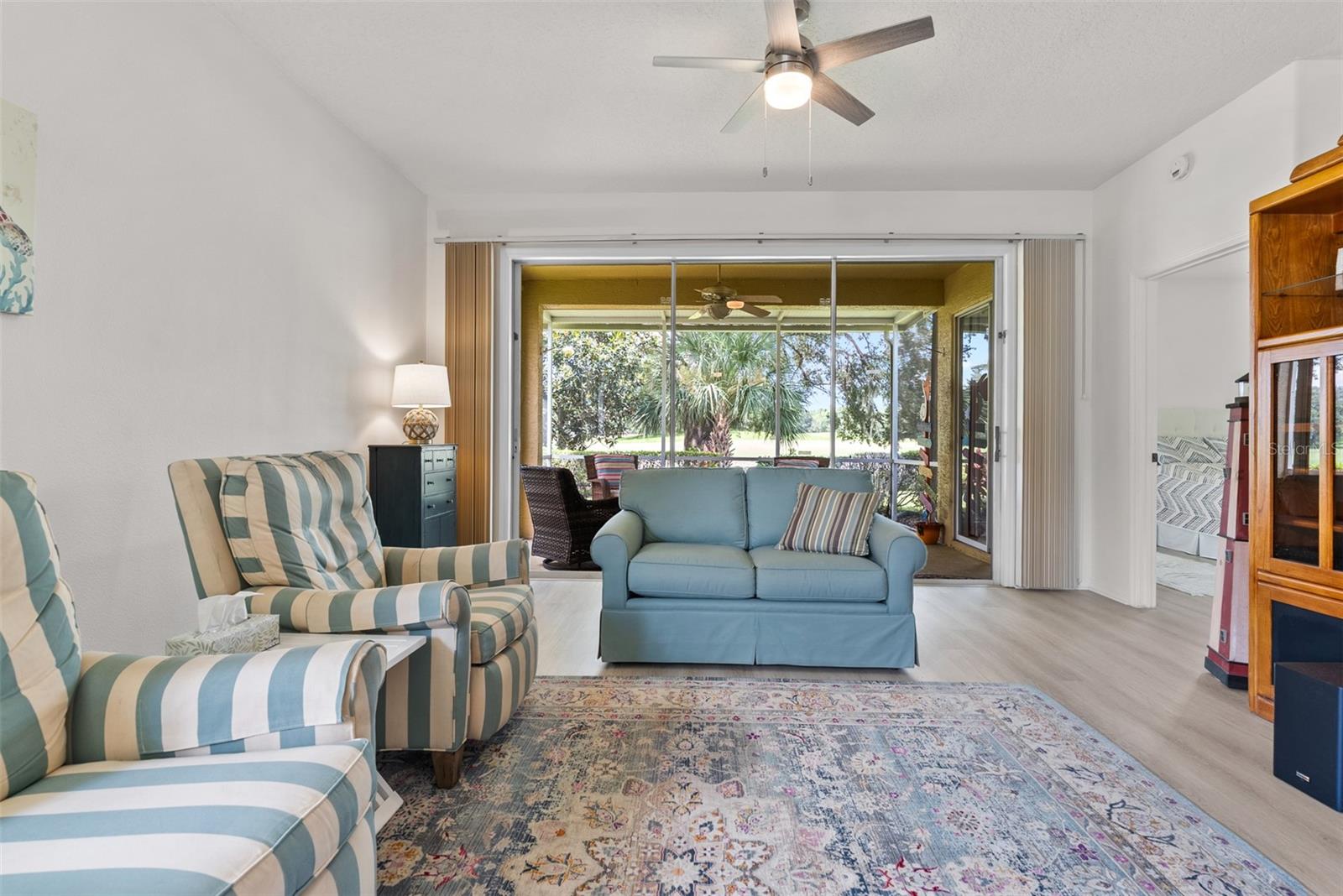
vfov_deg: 73.8
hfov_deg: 96.7
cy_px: 448
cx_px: 672
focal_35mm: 16
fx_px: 597
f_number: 9
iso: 250
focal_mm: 16
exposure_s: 1/2
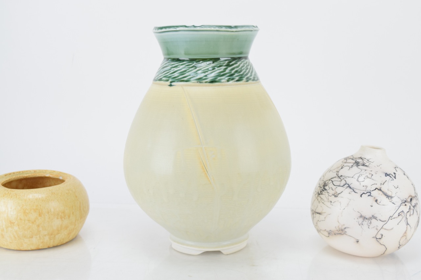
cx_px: 210
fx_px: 596
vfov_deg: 26.5
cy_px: 140
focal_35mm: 51
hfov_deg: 38.9
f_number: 5.6
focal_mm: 34
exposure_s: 1/125
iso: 800
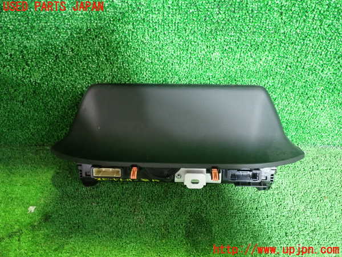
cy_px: 128
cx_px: 171
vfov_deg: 44.2
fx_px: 316
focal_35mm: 32
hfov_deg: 56.8
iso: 800
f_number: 2.4
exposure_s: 1/20
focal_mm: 5.79
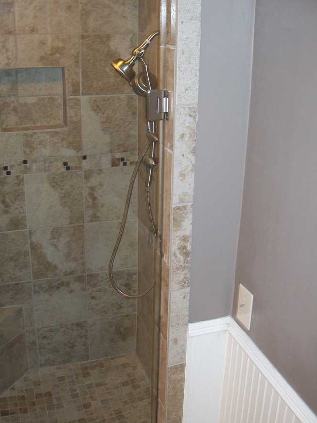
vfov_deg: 45.8
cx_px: 140
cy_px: 207
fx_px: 500
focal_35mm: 41
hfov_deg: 35.1
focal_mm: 6
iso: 160
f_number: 2.7
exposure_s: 1/30
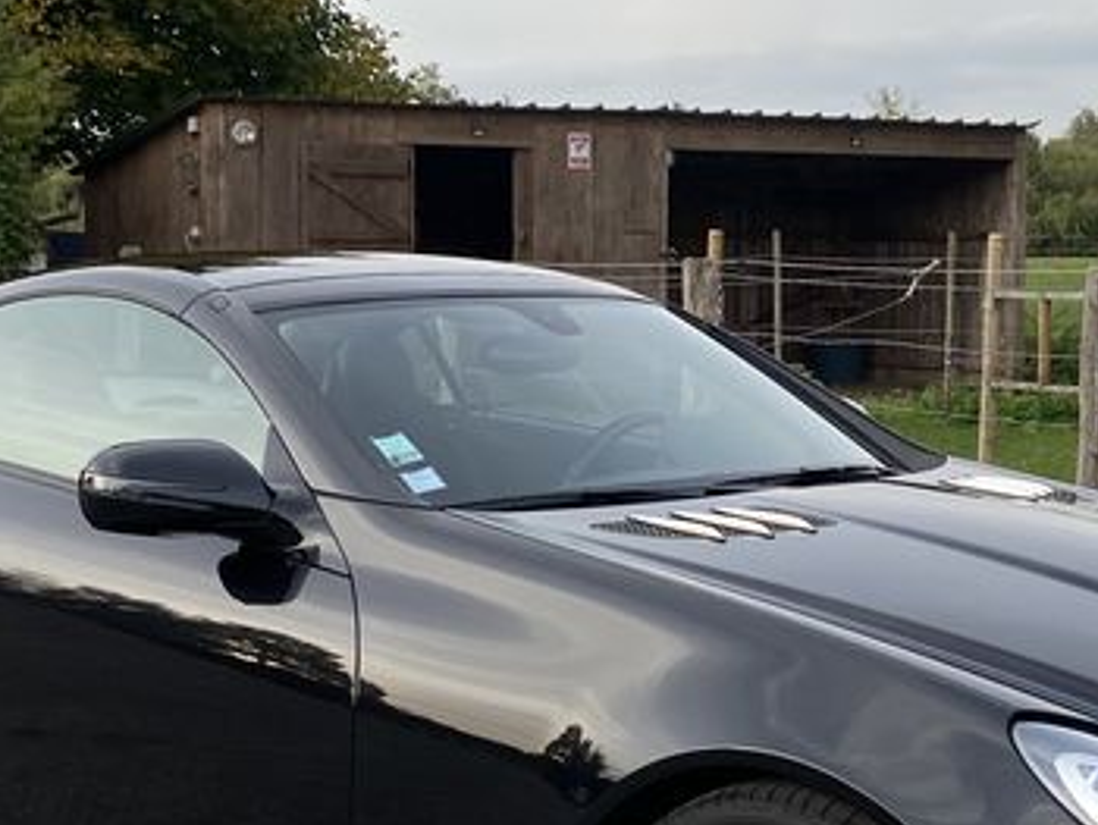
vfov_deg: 19.4
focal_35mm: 76
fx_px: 2412
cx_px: 750
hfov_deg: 25.5
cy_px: 336
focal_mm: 4.25
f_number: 1.8
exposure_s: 1/637
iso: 32
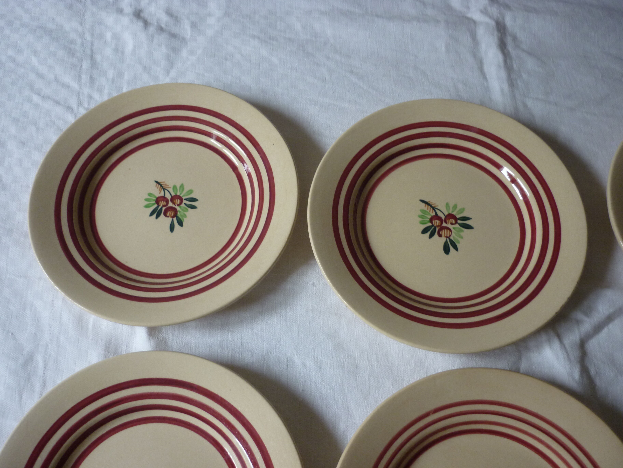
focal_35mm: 33
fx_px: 594
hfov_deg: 55.4
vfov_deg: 42.9
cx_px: 312
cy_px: 234
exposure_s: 1/30
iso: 160
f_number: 2.8
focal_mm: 5.5
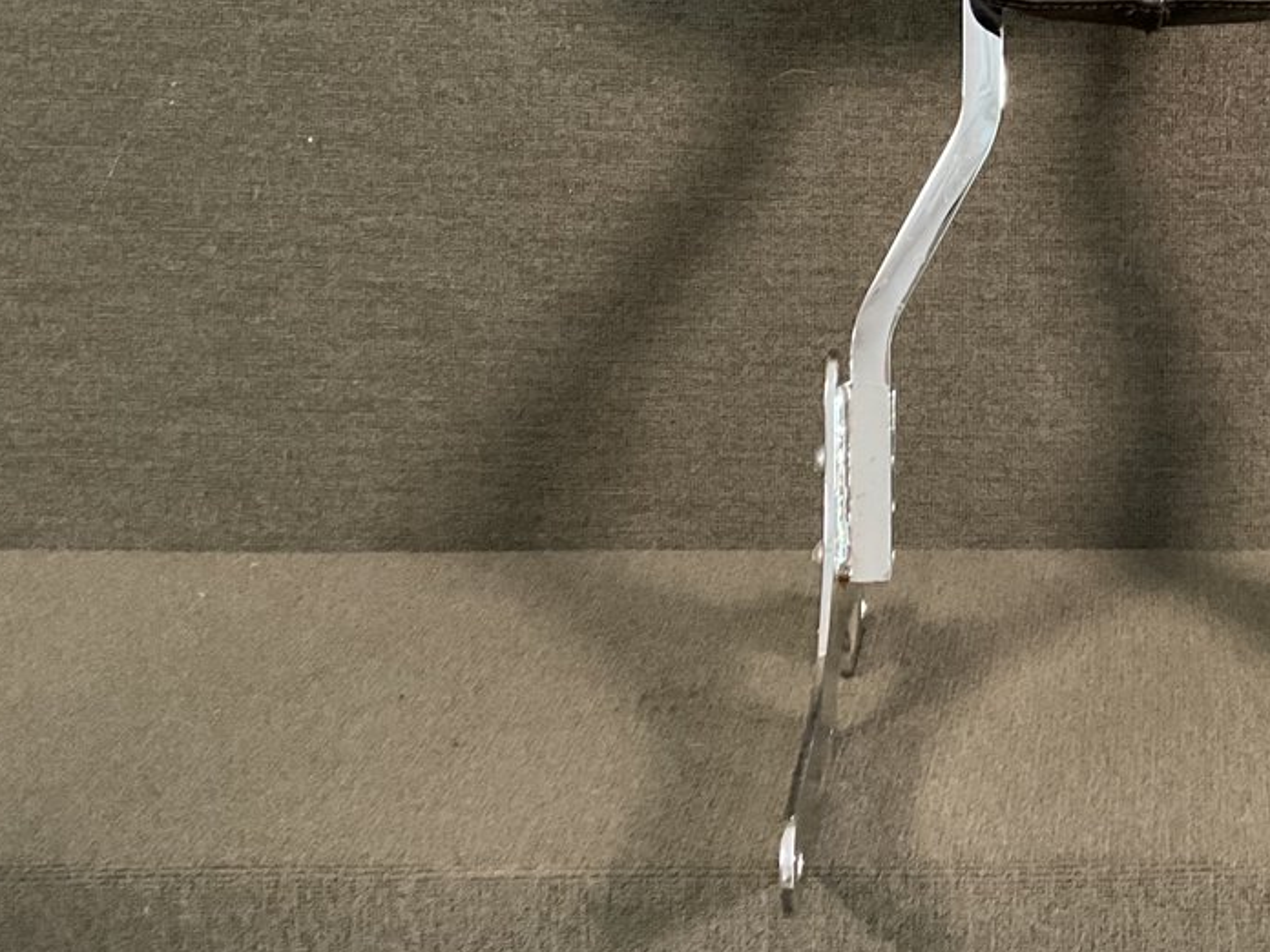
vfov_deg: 22.7
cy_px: 83
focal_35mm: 63
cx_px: 1150
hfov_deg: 29.4
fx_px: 2311
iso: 400
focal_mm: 3
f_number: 1.8
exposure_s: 1/30
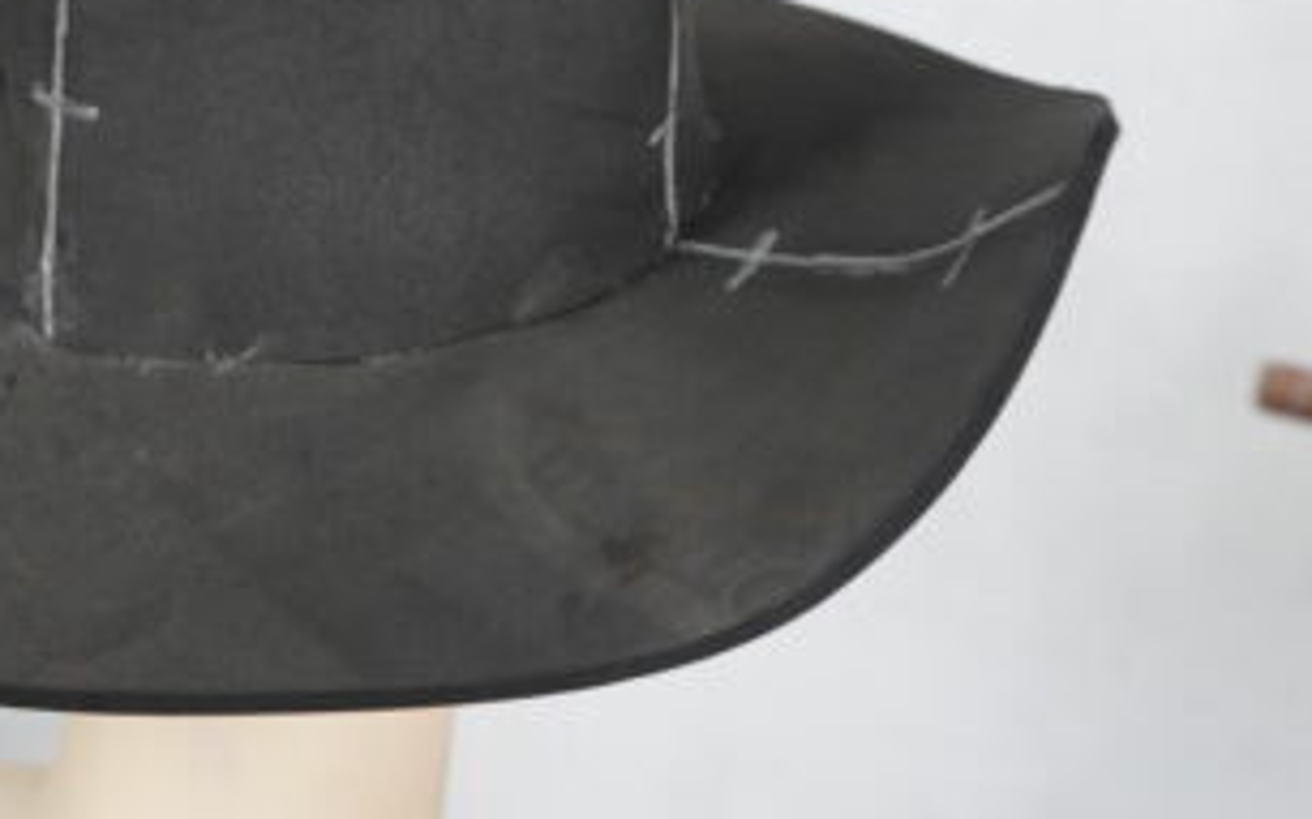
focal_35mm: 48
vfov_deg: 26.4
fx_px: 1716
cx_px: 274
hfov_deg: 40.3
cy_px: 176
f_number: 3.5
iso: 200
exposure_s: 1/30
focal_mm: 16
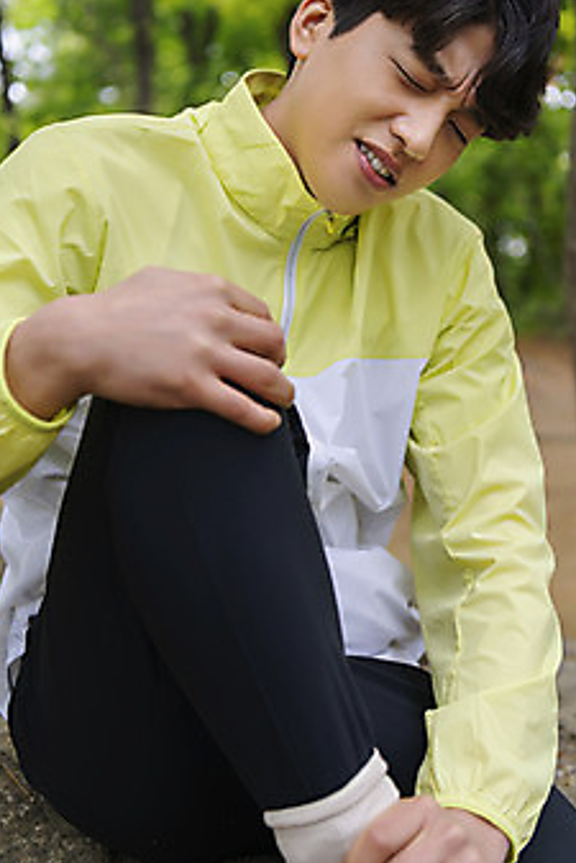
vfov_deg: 35.0
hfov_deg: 23.8
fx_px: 1366
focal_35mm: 57
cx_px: 311
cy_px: 379
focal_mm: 48
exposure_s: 1/125
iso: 200
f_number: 3.2
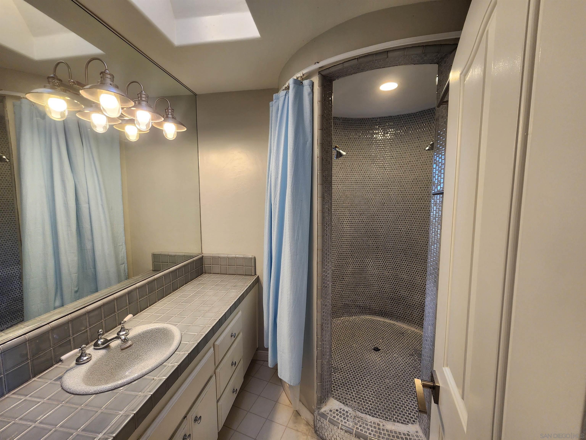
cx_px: 293
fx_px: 220
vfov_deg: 89.9
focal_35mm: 13
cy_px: 220
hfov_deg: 106.2
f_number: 2.2
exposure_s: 1/60
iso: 100
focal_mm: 2.2
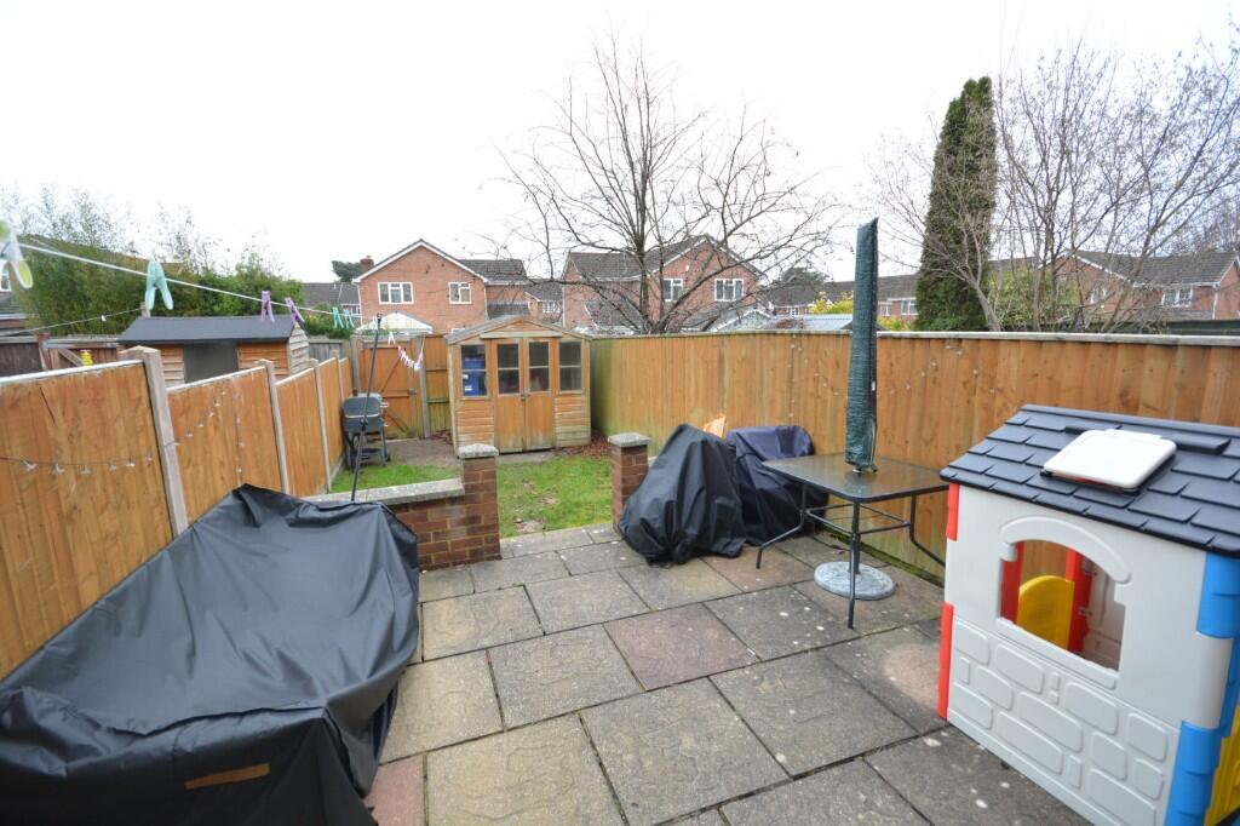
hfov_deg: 100.4
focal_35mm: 15
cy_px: 413
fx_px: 516
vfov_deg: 77.3
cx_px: 620
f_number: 8
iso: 400
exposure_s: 1/60
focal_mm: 10
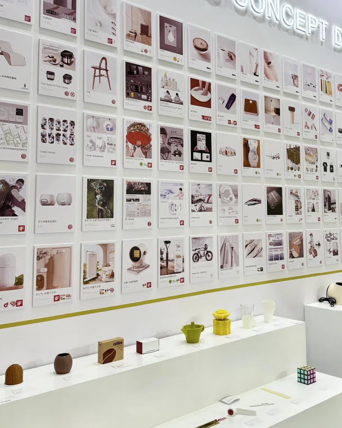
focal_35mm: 37
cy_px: 161
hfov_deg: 39.8
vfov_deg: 48.6
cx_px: 218
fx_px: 468
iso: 100
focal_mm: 6.76
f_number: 1.78
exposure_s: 1/387
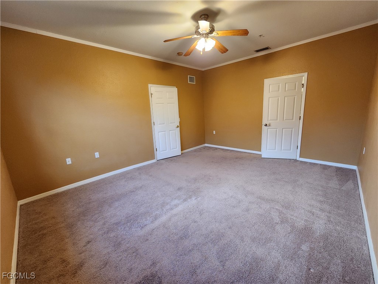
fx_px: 142
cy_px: 142
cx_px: 189
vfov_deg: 89.9
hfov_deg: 106.2
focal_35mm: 13
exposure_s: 1/60
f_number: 2.2
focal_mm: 2.2
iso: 250
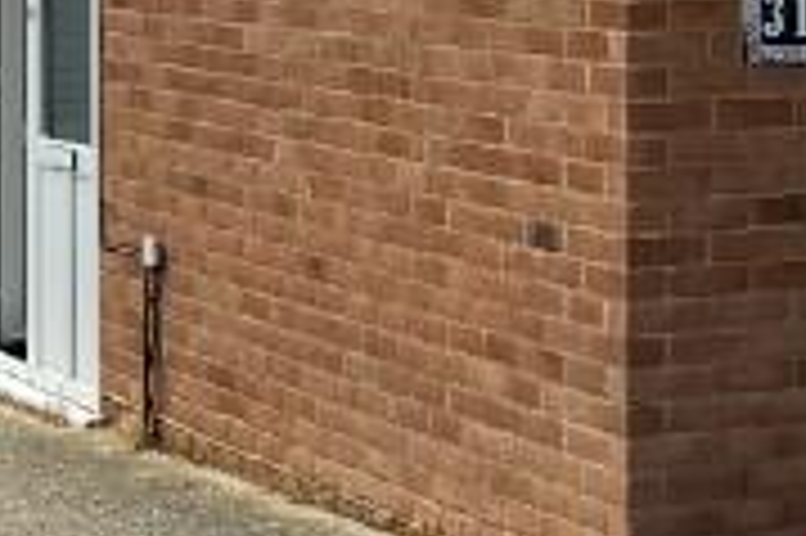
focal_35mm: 143
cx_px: 711
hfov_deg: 14.2
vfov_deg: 9.5
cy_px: -41
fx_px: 3199
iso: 80
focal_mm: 6.76
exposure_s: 1/4608
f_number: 1.78
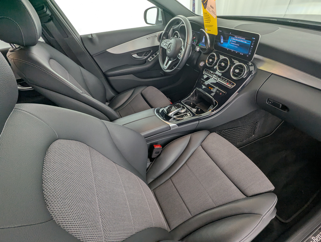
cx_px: 160
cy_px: 121
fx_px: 149
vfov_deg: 78.2
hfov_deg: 94.4
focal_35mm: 16
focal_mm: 2.35
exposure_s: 1/51.1
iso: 76
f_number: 2.2
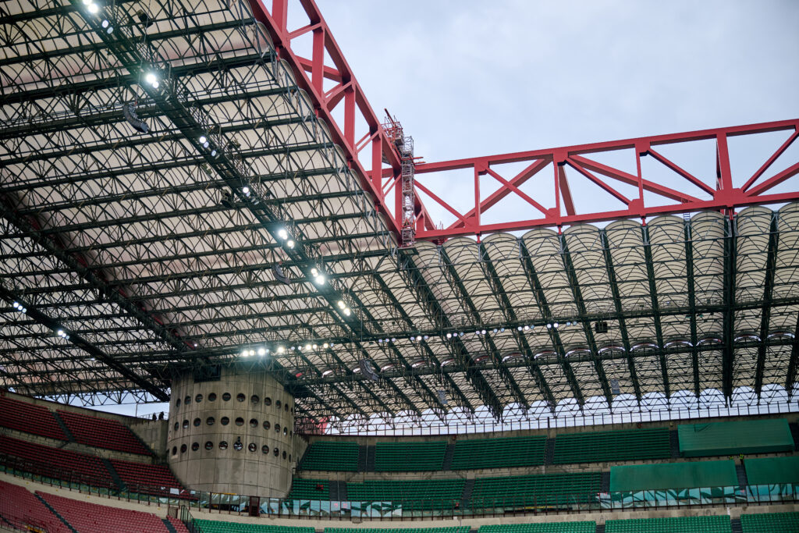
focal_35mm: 49
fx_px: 1088
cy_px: 266
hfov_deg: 40.3
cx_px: 400
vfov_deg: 27.5
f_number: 2.8
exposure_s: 1/1600
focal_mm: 49
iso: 140
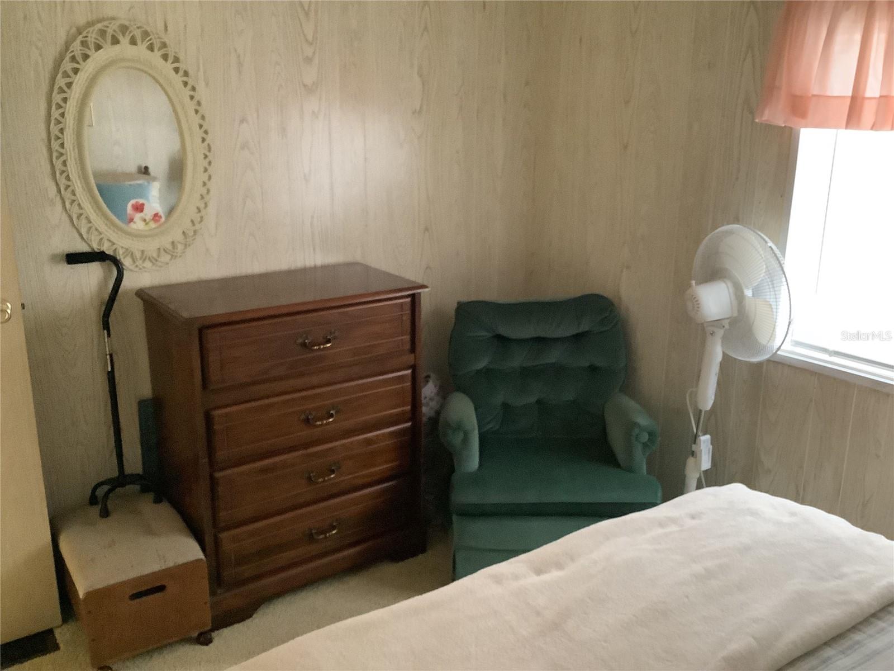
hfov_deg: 58.4
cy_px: 336
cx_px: 447
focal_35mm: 31
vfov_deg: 45.4
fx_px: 801
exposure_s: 1/24
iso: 640
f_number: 2.4
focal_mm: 3.3
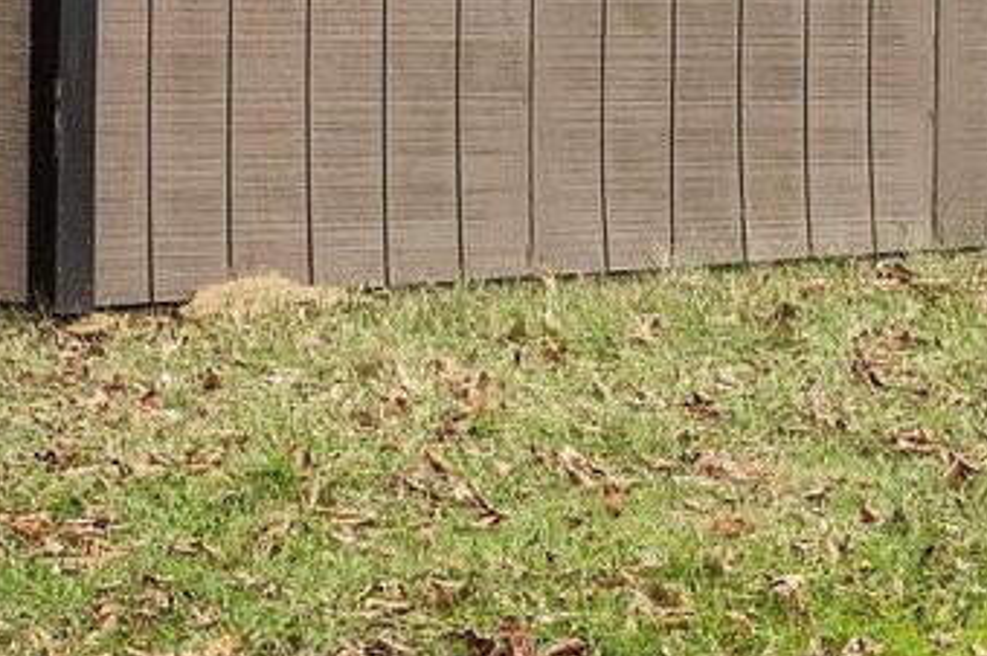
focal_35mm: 211
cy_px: -97
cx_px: 314
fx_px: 5779
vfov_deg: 6.5
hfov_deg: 9.8
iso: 320
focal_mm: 35
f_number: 8
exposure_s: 1/125
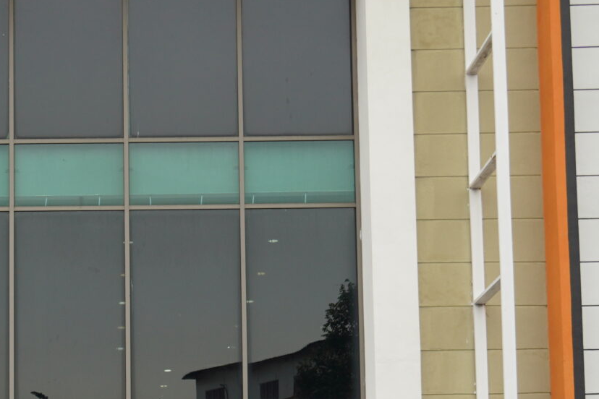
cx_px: 59
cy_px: 492
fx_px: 1697
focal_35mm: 102
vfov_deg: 13.0
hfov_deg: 19.6
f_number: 4.5
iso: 100
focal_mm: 22
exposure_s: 1/125
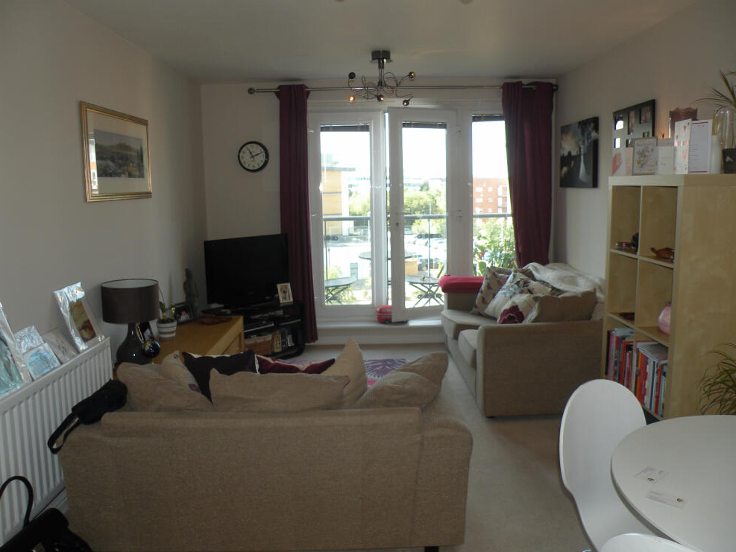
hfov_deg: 63.4
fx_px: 596
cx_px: 379
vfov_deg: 49.8
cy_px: 270
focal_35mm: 28
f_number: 2.8
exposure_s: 1/60
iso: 64
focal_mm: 4.7
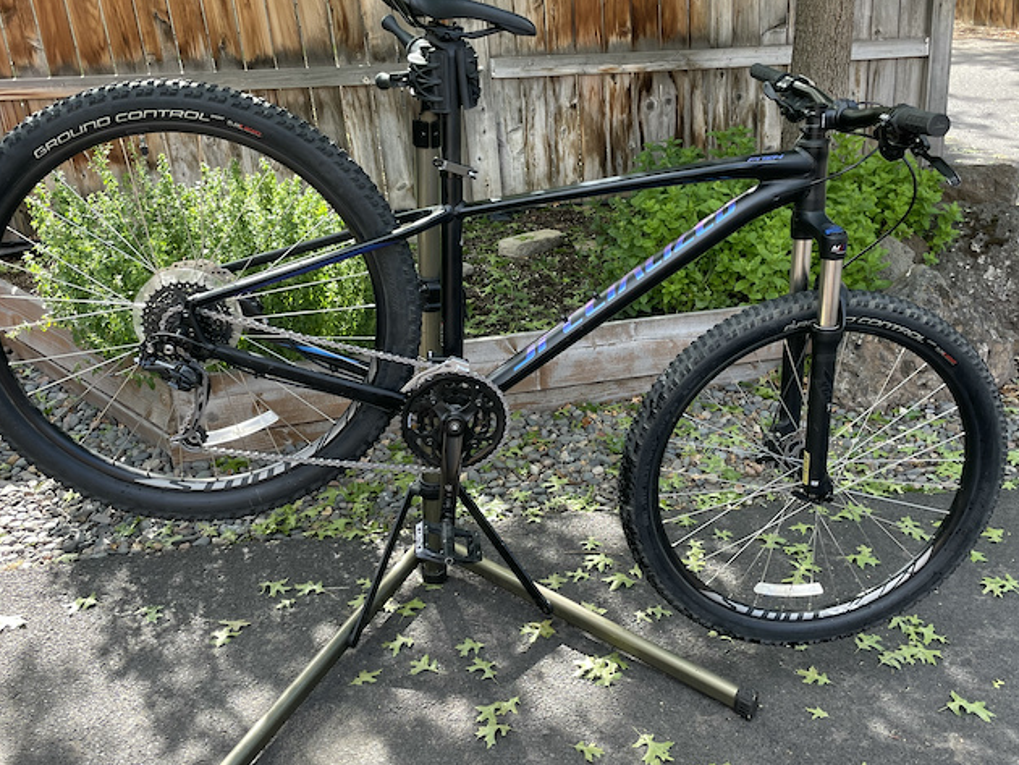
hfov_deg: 55.3
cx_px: 532
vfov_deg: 43.0
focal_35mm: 33
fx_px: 972
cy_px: 372
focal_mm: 4.2
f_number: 1.6
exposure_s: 1/197
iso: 32
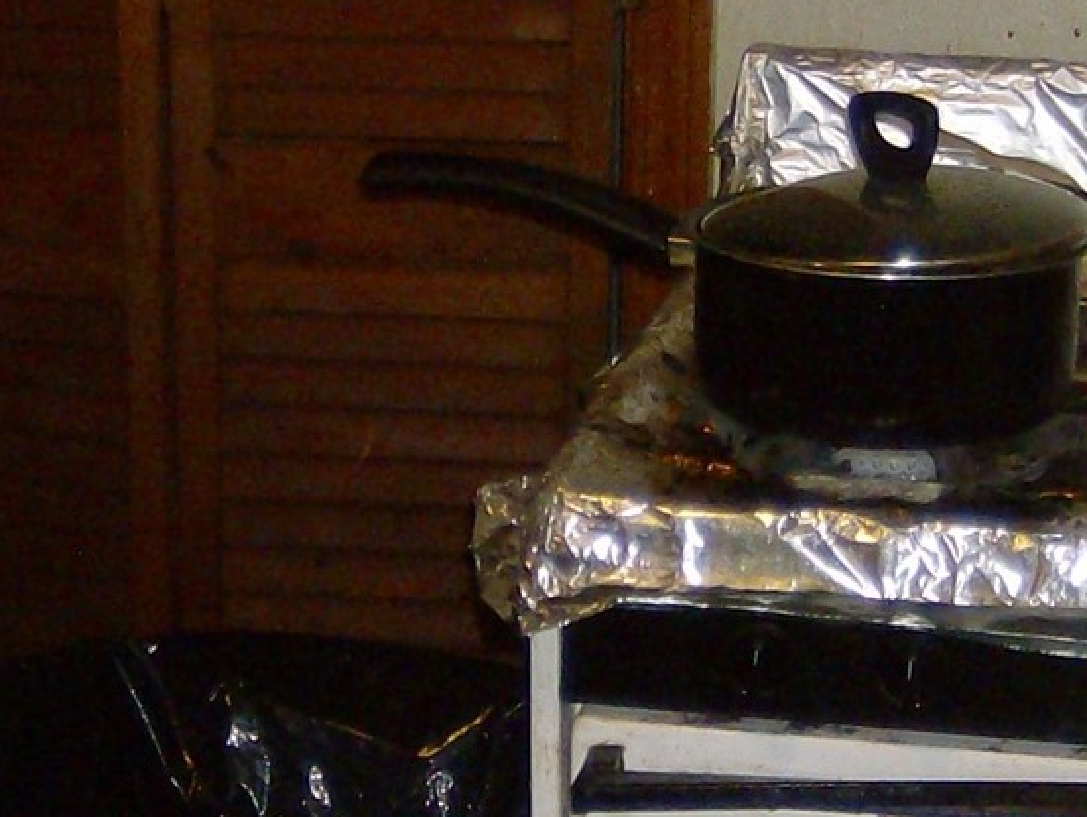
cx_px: 408
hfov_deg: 15.7
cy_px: 579
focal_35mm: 125
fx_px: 3929
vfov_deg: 11.9
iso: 200
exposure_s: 1/60
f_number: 2.8
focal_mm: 6
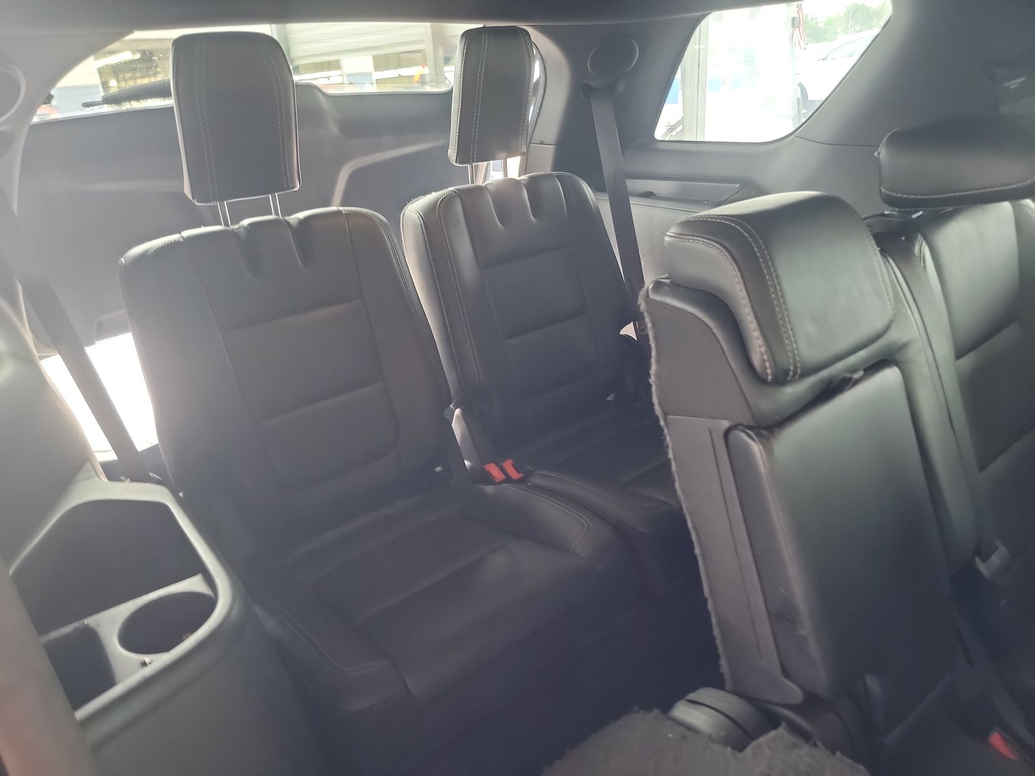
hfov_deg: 71.6
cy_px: 388
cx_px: 518
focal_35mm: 24
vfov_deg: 56.8
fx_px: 718
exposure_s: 1/19
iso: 864
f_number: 1.8
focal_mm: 6.7
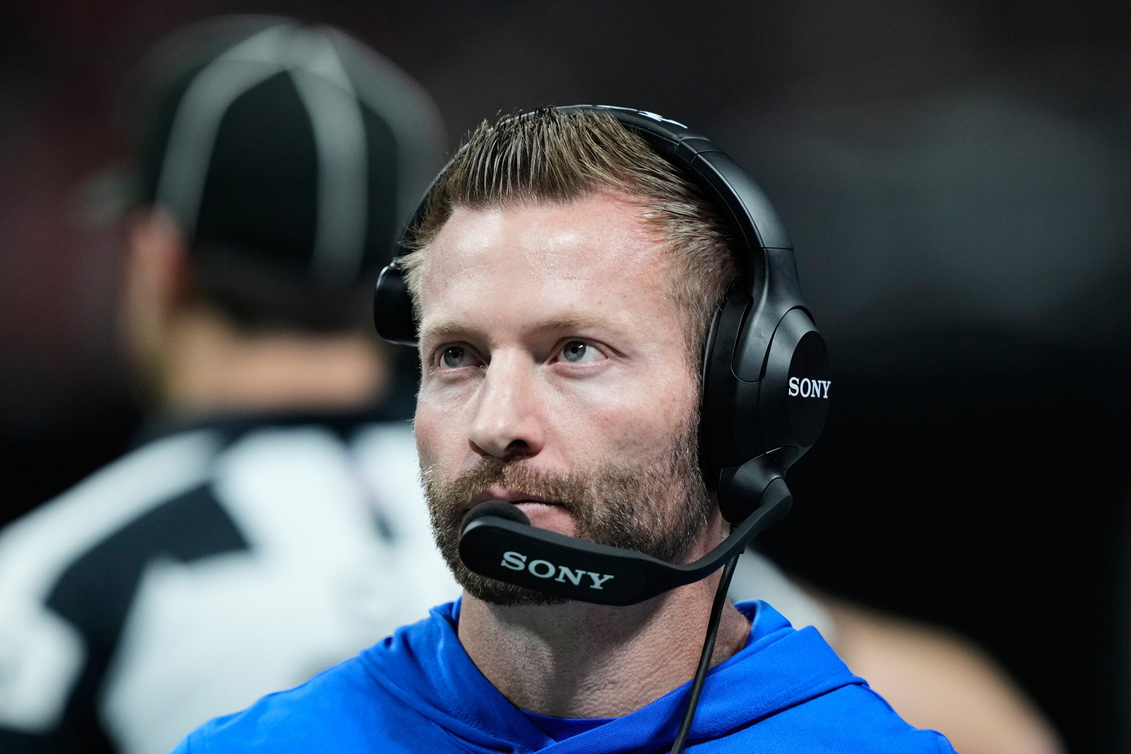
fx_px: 18850
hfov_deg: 3.4
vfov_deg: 2.3
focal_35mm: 600
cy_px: 377
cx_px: 566
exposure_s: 1/2000
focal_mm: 400
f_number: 2.8
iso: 2000
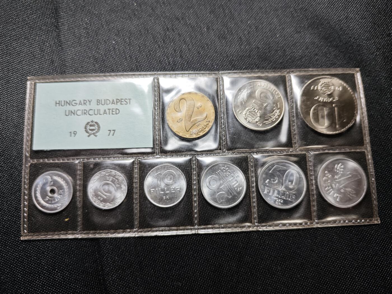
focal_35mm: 24
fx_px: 272
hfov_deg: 71.6
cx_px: 196
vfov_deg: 56.8
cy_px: 147
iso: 125
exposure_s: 1/100
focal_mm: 5.84
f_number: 1.6
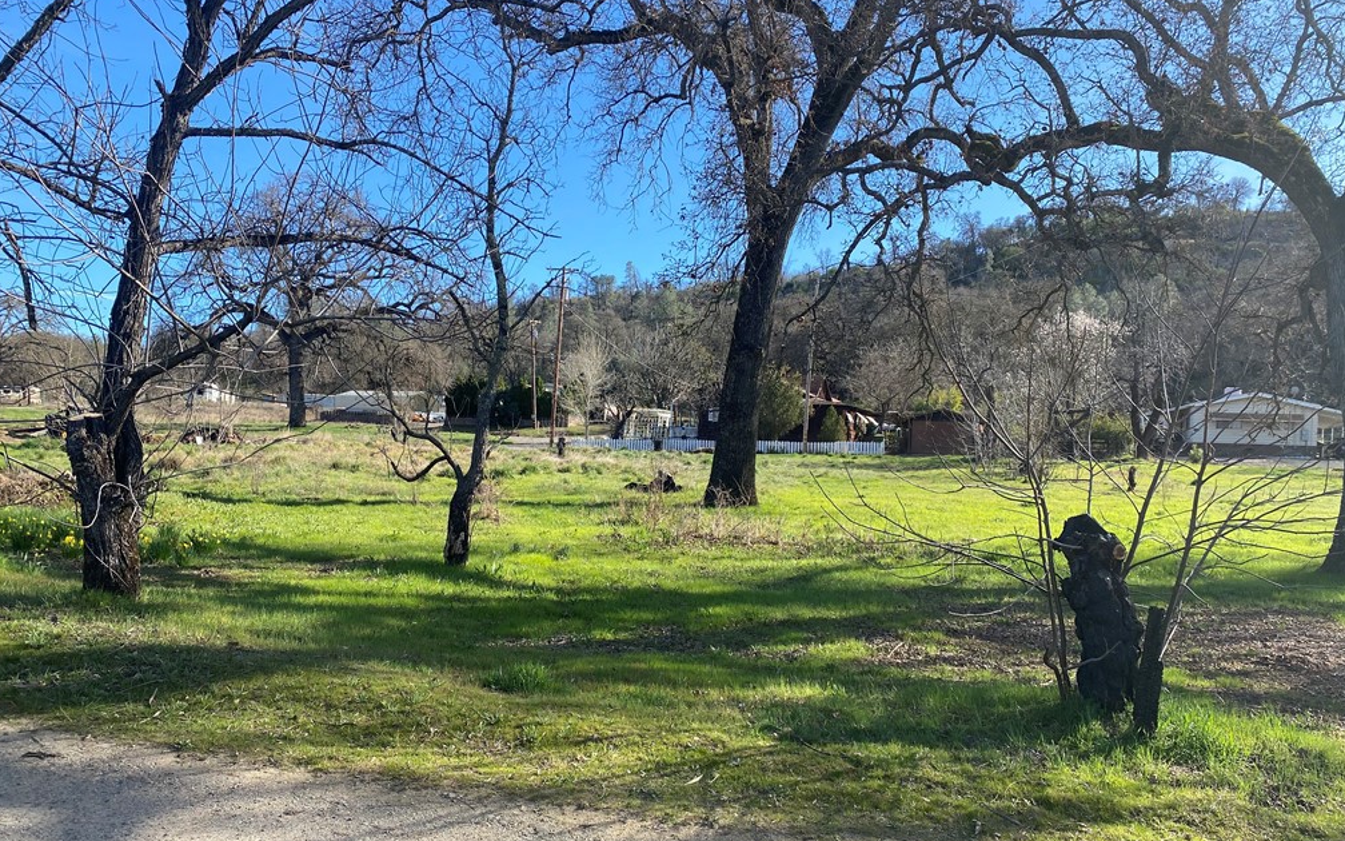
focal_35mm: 28
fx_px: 1026
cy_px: 453
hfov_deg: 66.5
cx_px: 670
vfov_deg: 44.5
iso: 32
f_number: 1.8
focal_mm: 4.25
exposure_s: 1/1233
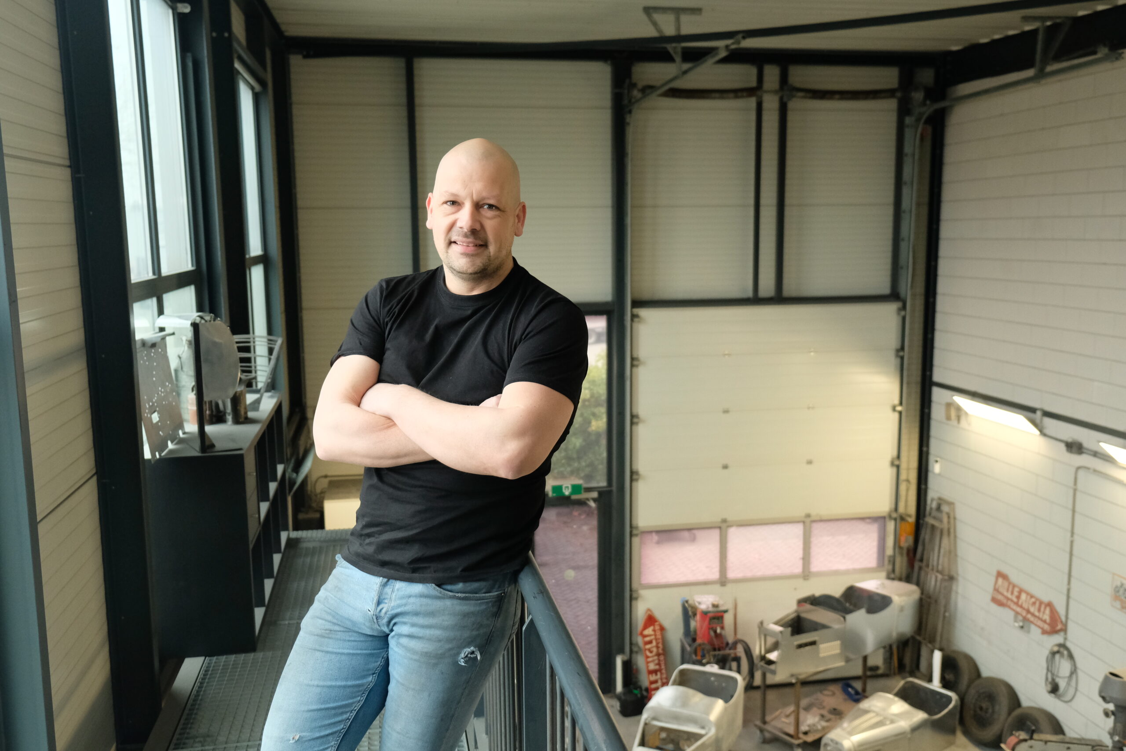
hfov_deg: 60.3
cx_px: 563
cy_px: 376
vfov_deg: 42.3
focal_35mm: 31
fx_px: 970
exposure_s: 1/110
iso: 1600
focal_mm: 20.5
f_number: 3.2
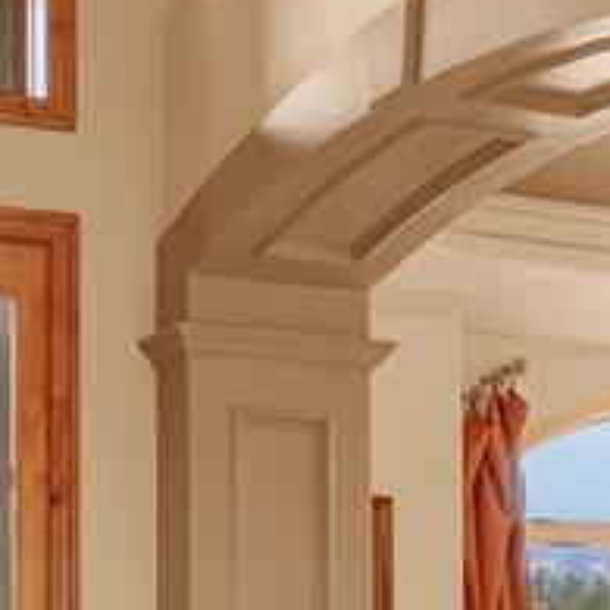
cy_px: 676
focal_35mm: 76
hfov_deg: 21.5
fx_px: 1515
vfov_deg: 21.6
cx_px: -75
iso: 400
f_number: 8
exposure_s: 1/15
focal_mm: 17
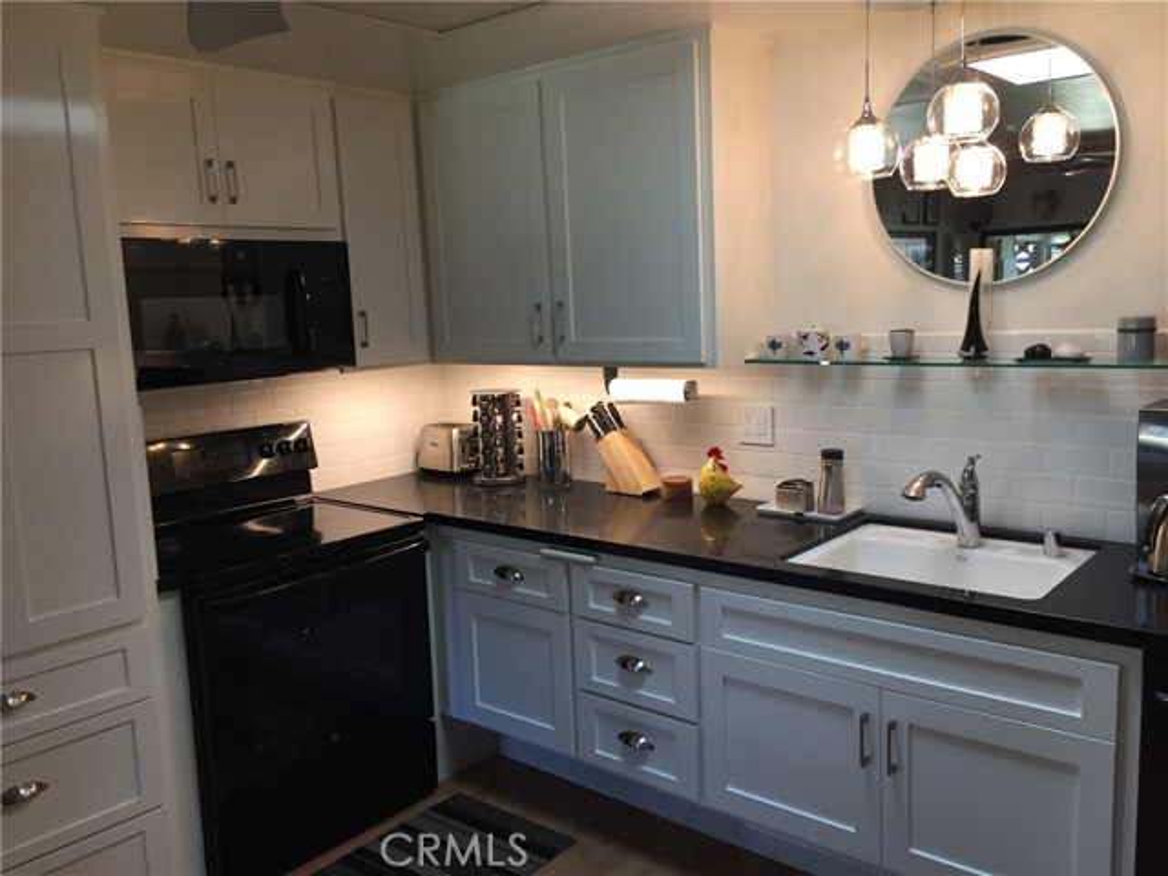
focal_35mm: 29
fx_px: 979
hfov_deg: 61.7
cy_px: 438
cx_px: 584
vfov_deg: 48.2
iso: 80
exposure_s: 1/30
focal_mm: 4.15
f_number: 2.2
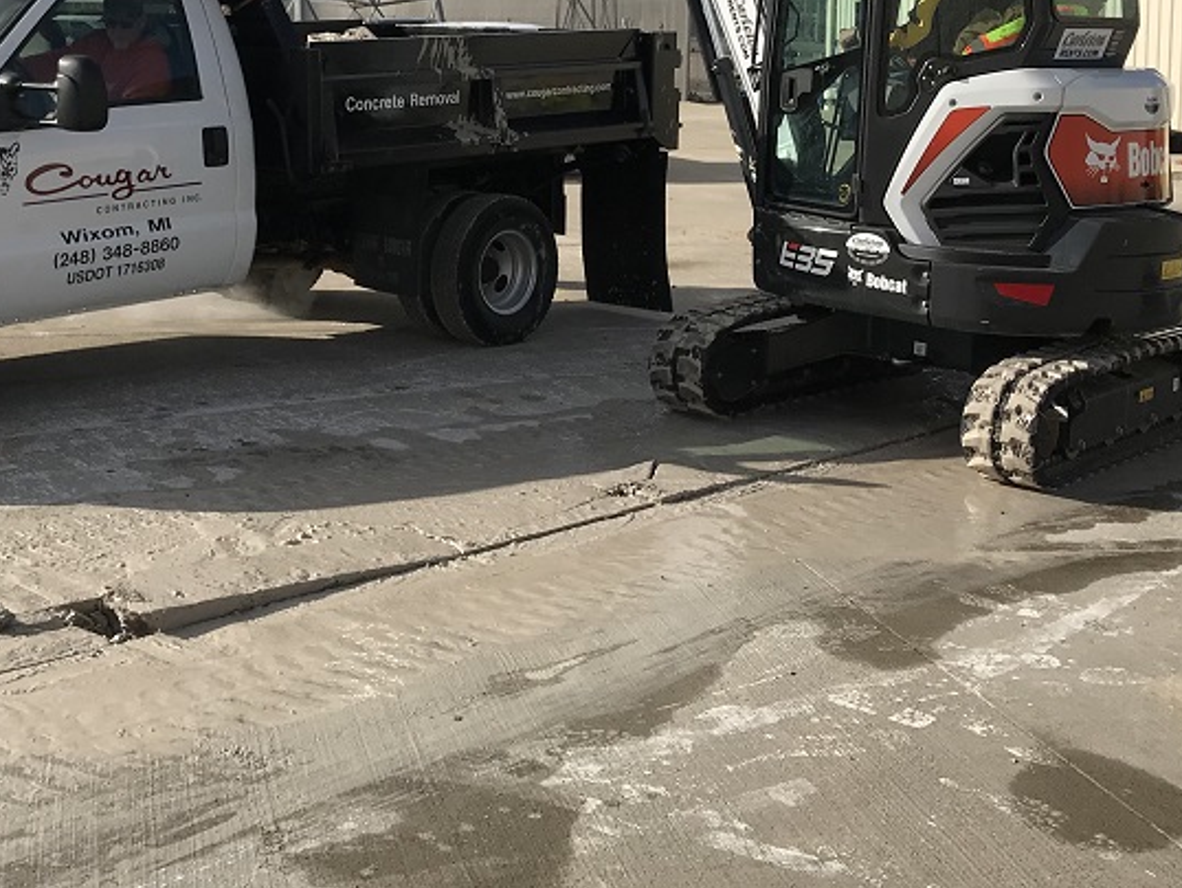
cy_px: 185
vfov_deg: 27.5
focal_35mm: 52
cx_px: 475
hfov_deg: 36.7
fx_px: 1776
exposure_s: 1/3690
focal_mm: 3.99
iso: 20
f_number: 1.8
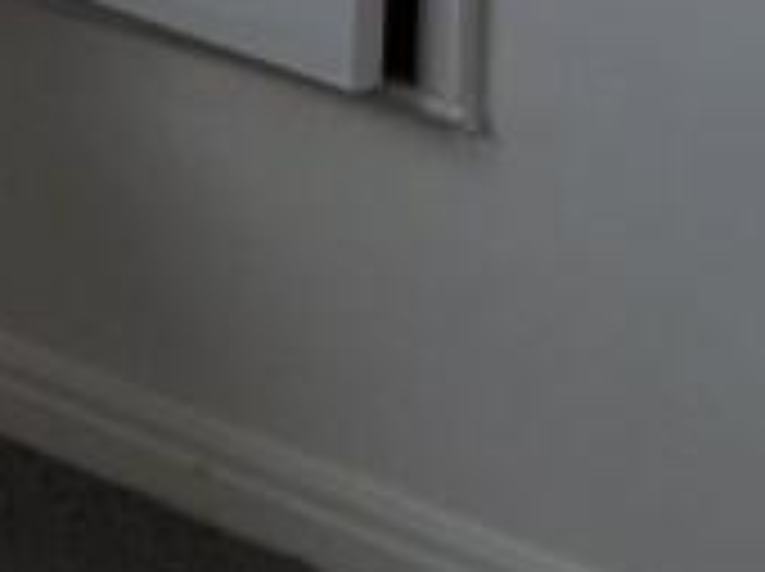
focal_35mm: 163
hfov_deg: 10.1
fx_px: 3597
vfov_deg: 8.2
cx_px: -1246
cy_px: -914
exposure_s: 1/100
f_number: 1.9
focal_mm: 3.6
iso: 50
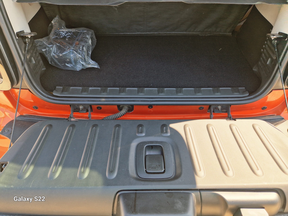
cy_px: 108
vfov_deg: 58.9
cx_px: 144
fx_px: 191
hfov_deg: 73.9
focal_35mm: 23
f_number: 1.8
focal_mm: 5.4
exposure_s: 1/217
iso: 50
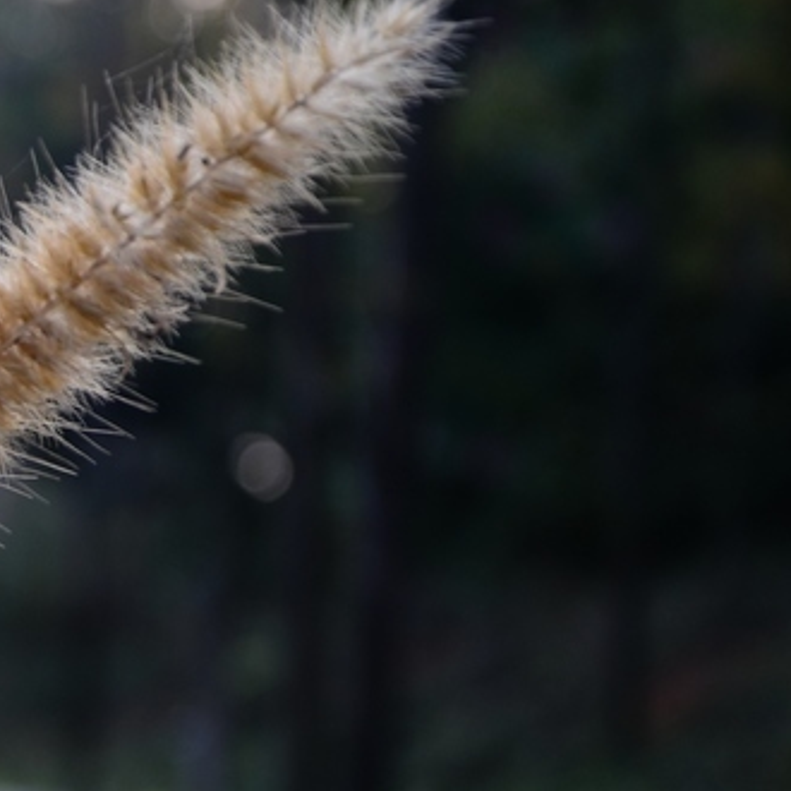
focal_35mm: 131
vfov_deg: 13.3
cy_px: 592
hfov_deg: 12.7
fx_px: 3387
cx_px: -369
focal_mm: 34
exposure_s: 1/160
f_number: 4.2
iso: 200
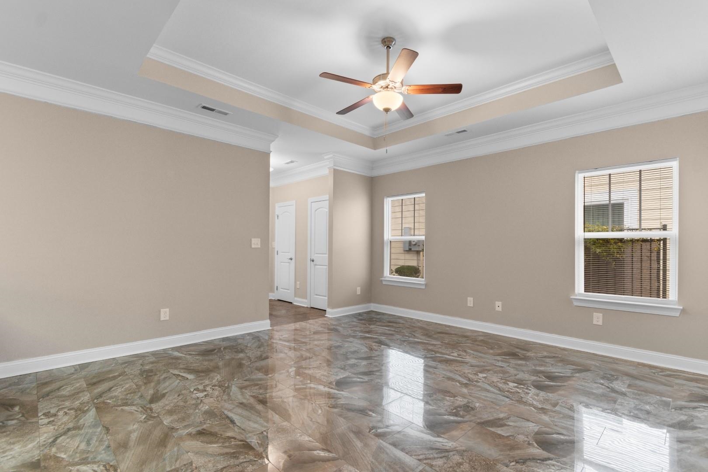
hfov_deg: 96.7
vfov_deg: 73.7
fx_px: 315
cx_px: 354
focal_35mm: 16
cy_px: 236
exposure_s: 1/2
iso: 100
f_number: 4.8
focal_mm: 11
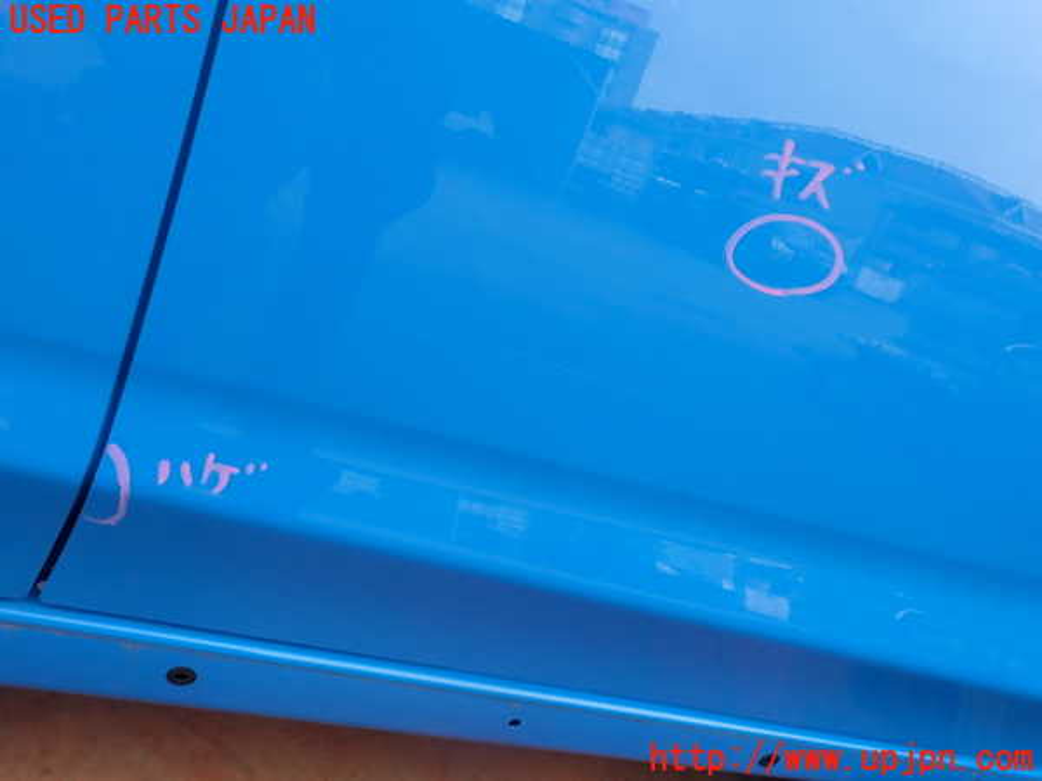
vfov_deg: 46.8
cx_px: 521
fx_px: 903
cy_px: 390
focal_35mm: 30
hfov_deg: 60.0
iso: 100
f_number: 3.2
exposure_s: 1/160
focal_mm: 5.4
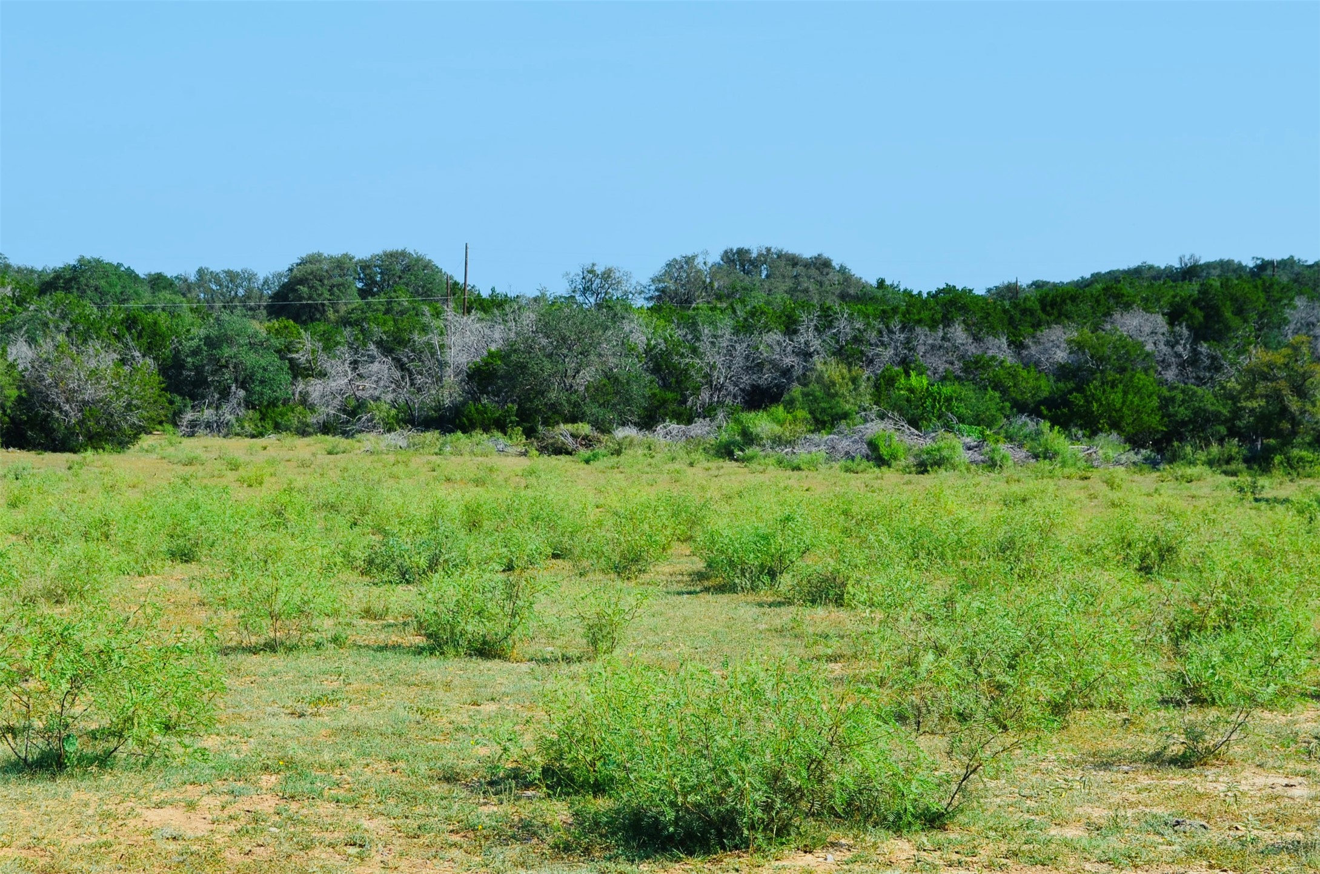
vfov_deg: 18.8
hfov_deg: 28.1
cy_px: 437
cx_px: 660
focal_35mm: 72
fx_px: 2634
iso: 125
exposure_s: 1/125
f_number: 11
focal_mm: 48
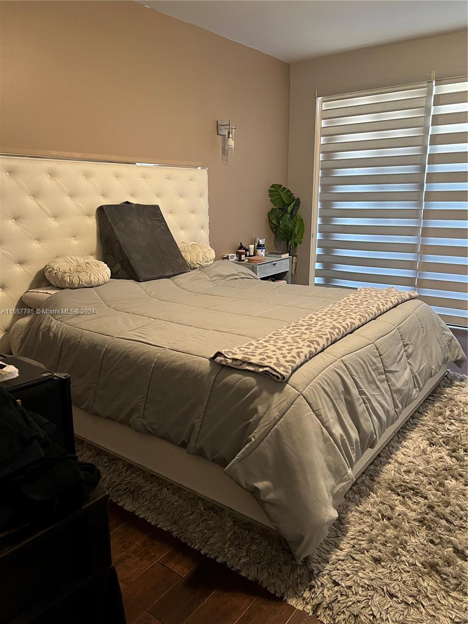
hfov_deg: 53.1
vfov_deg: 67.3
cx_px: 234
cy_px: 312
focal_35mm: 26
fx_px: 469
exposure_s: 1/60
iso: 500
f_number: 1.5
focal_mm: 5.7
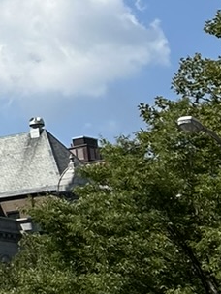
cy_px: -125
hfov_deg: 7.5
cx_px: -419
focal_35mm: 175
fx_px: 1490
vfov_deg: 10.9
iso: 50
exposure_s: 1/5587
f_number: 1.5
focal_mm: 5.7
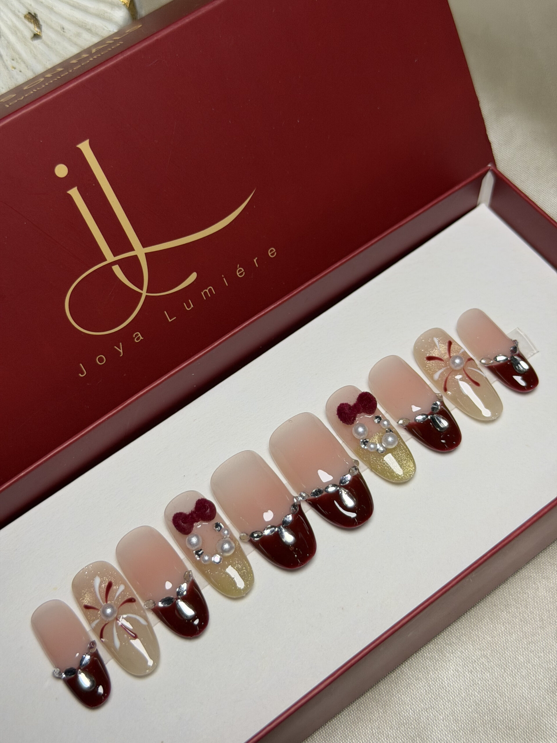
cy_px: 372
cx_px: 278
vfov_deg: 39.7
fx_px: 1030
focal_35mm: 48
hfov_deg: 30.3
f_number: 1.78
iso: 100
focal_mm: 6.76
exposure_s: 1/114
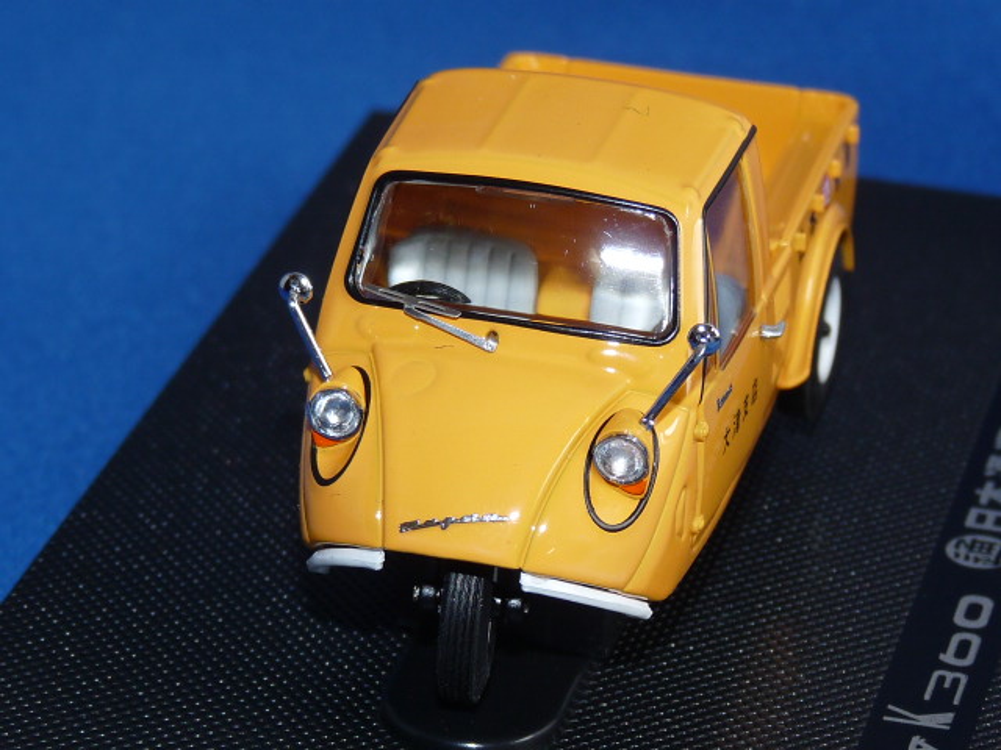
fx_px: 4482
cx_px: 500
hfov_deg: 12.7
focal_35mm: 155
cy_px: 375
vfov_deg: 9.6
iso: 100
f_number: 3.4
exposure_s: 1/40
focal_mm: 16.1
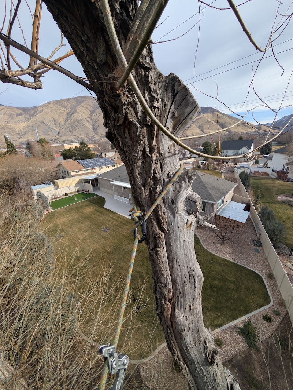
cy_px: 195
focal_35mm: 12
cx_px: 146
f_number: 1.7
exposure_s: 1/1923
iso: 50
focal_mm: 2.02
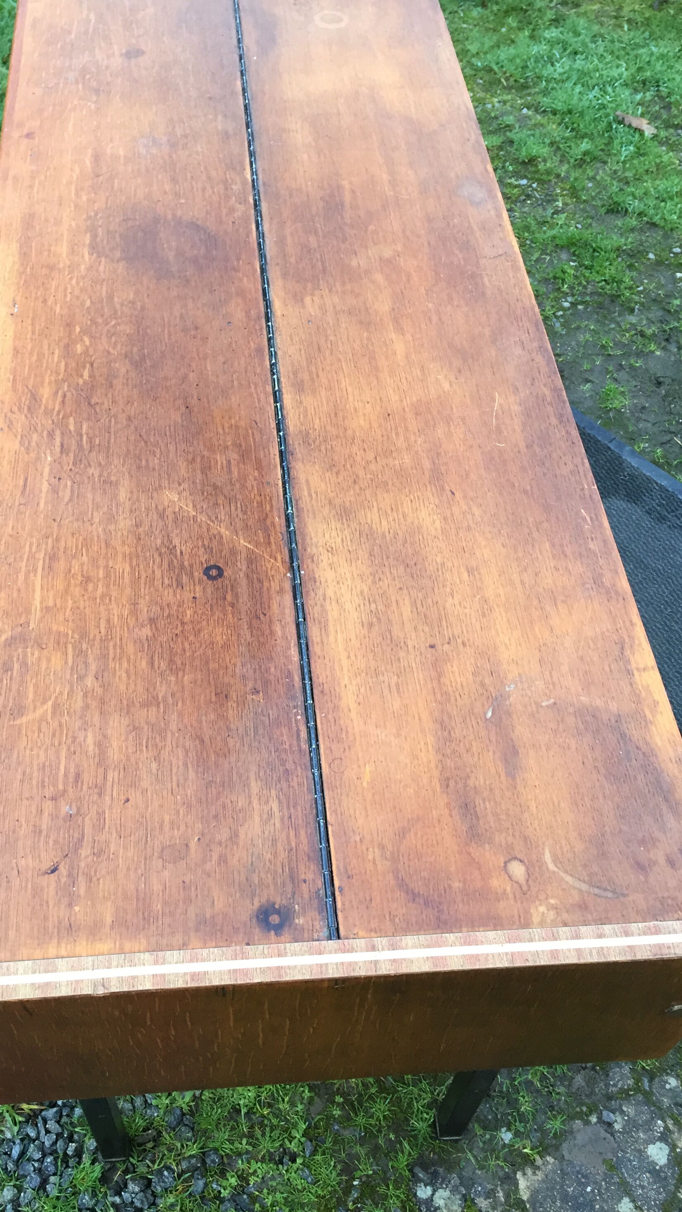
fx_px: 1125
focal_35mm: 35
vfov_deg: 56.6
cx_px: 281
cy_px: 559
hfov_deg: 33.6
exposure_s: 1/33
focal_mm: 4.15
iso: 50
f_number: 2.2
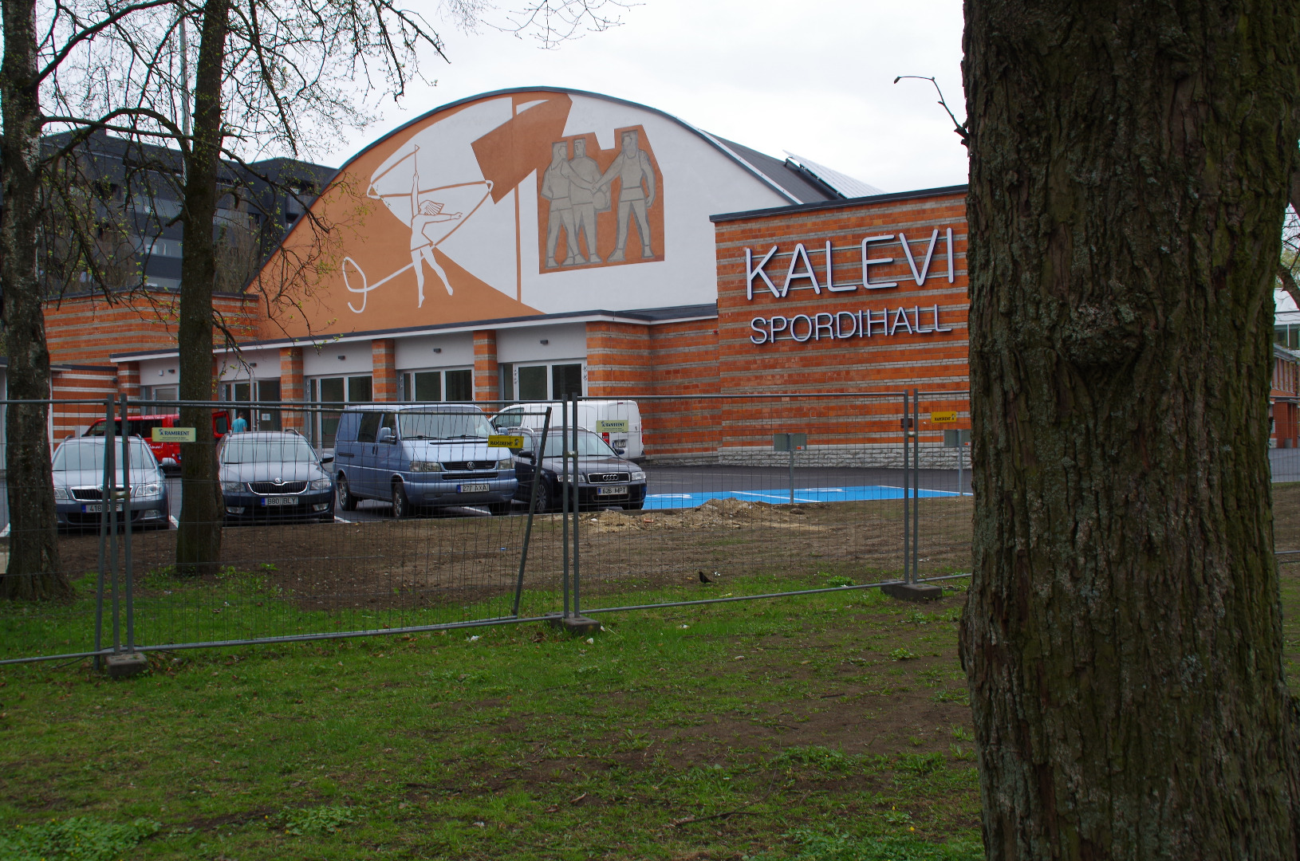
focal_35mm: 42
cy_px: 430
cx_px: 650
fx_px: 1514
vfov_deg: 31.8
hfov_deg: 46.5
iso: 250
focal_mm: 28
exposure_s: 1/100
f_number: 11
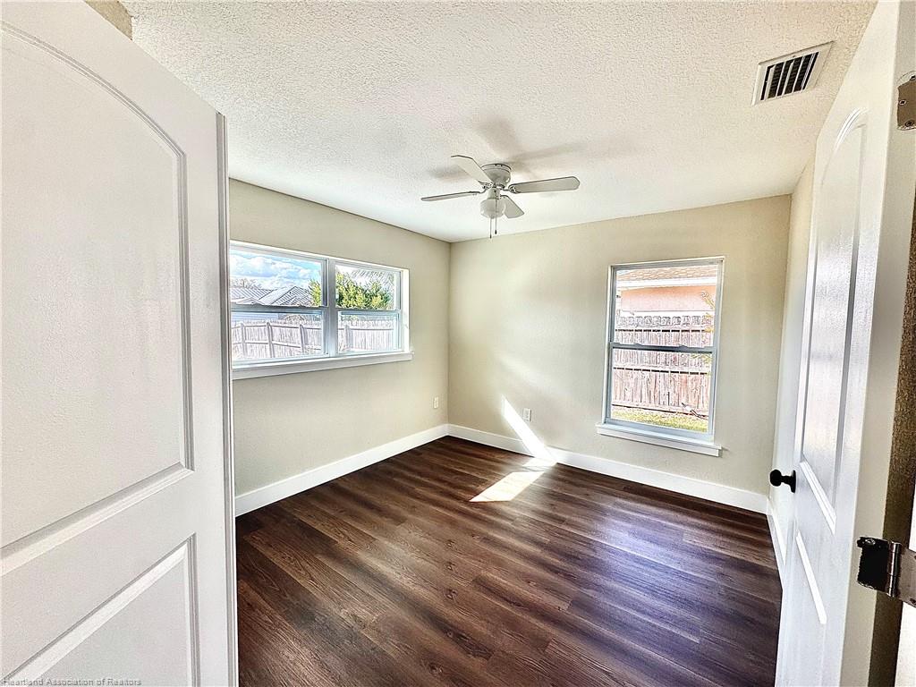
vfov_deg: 85.7
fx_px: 370
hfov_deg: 102.1
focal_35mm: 14
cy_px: 344
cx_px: 458
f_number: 2.2
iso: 40
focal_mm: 2.22
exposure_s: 1/206
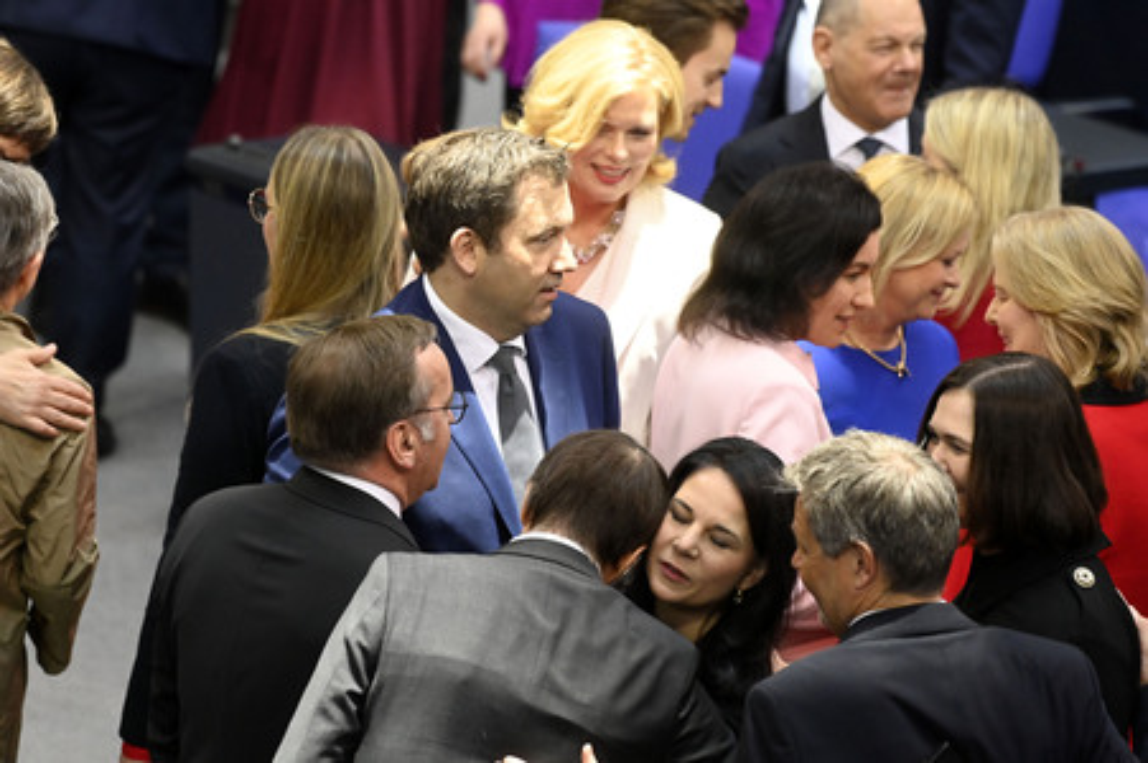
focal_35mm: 310
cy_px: 382
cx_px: 574
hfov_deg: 6.7
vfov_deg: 4.4
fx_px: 9878
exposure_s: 1/500
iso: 10000
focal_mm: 310
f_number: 5.6
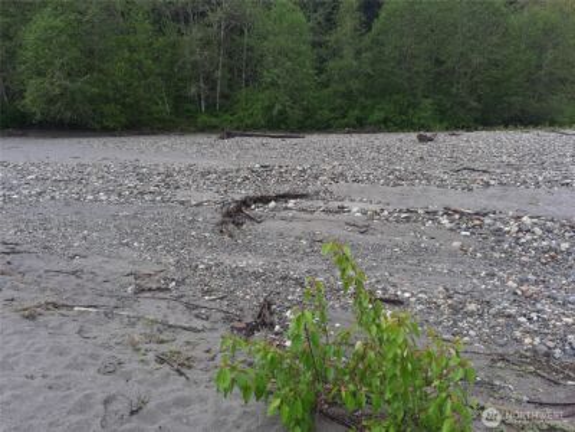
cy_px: 216
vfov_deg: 54.9
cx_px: 288
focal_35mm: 25
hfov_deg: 69.4
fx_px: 415
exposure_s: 1/499
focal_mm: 4.6
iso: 32
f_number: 2
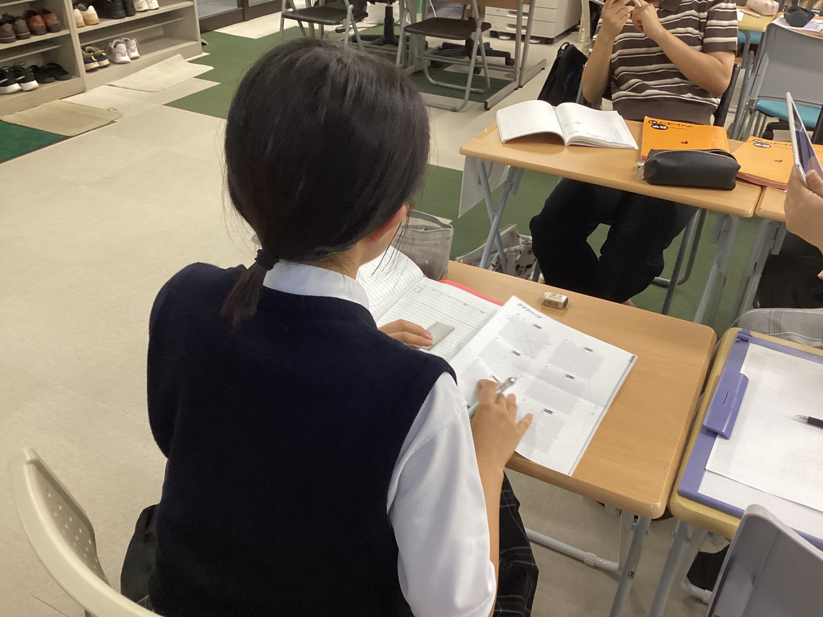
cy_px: 308
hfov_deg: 58.4
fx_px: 737
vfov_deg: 45.4
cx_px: 412
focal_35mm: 31
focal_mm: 3.3
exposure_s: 1/60
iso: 200
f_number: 2.4
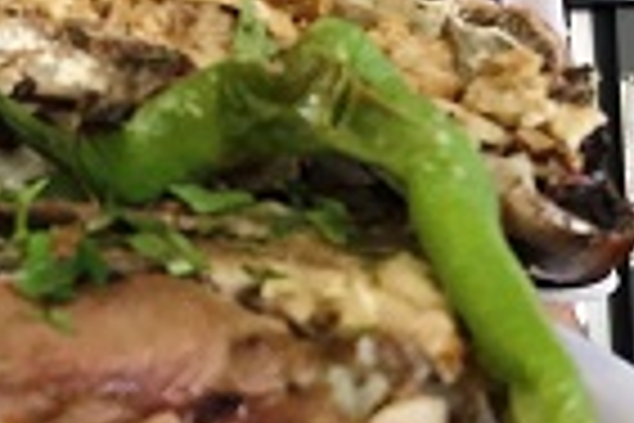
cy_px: -45
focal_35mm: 124
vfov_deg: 10.9
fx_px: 2184
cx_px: 54
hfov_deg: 16.3
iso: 20
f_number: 1.8
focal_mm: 3.99
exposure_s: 1/33
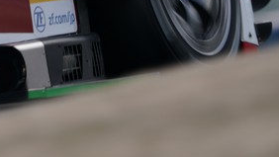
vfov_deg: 0.8
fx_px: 11858
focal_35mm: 1602
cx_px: -70
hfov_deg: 1.3
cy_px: -70
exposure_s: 1/200
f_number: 8
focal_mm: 600
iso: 200
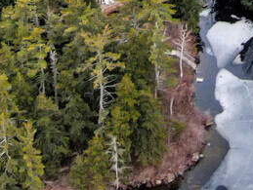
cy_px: -377
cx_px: 171
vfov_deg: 8.5
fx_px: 1083
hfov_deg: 13.3
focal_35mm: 148
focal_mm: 4.5
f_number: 2.8
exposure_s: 1/80
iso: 200
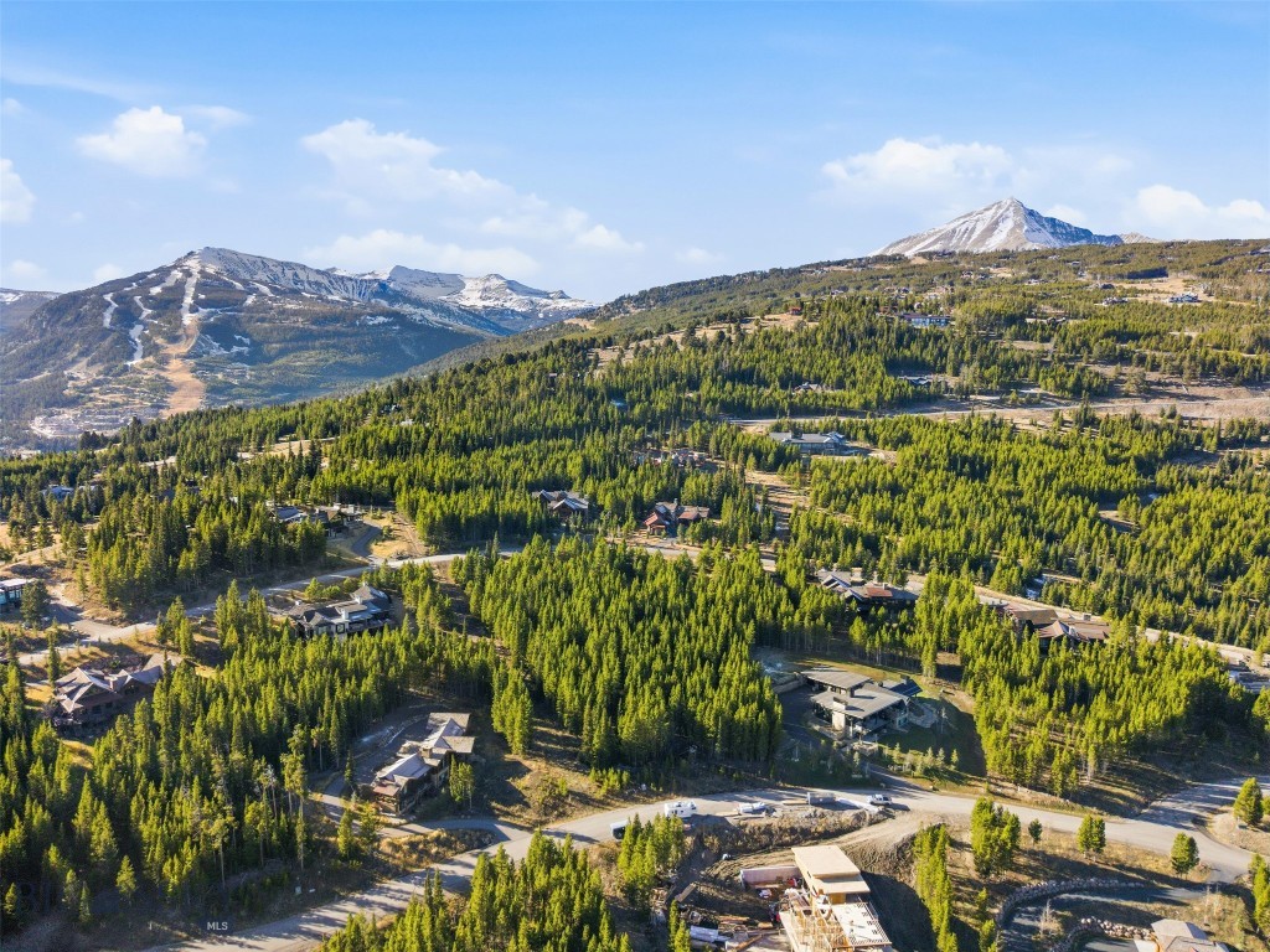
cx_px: 635
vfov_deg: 56.8
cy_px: 476
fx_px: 881
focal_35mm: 24
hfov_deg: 71.6
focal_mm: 8.7
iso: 250
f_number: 1.8
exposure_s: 1/2500
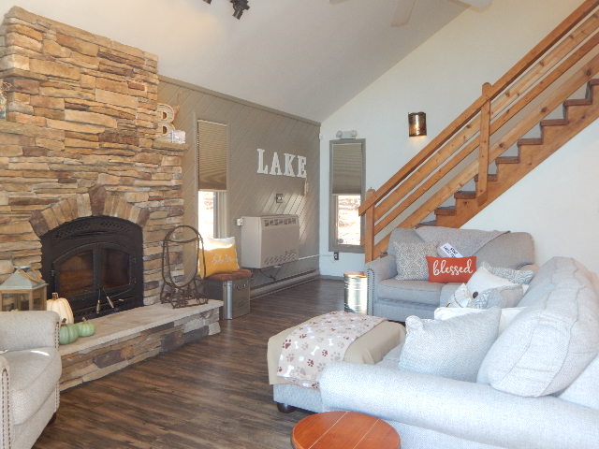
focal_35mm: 28
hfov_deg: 63.4
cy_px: 224
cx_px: 300
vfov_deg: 49.7
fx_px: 485
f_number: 3.2
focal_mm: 5.1
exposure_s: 1/30
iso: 200
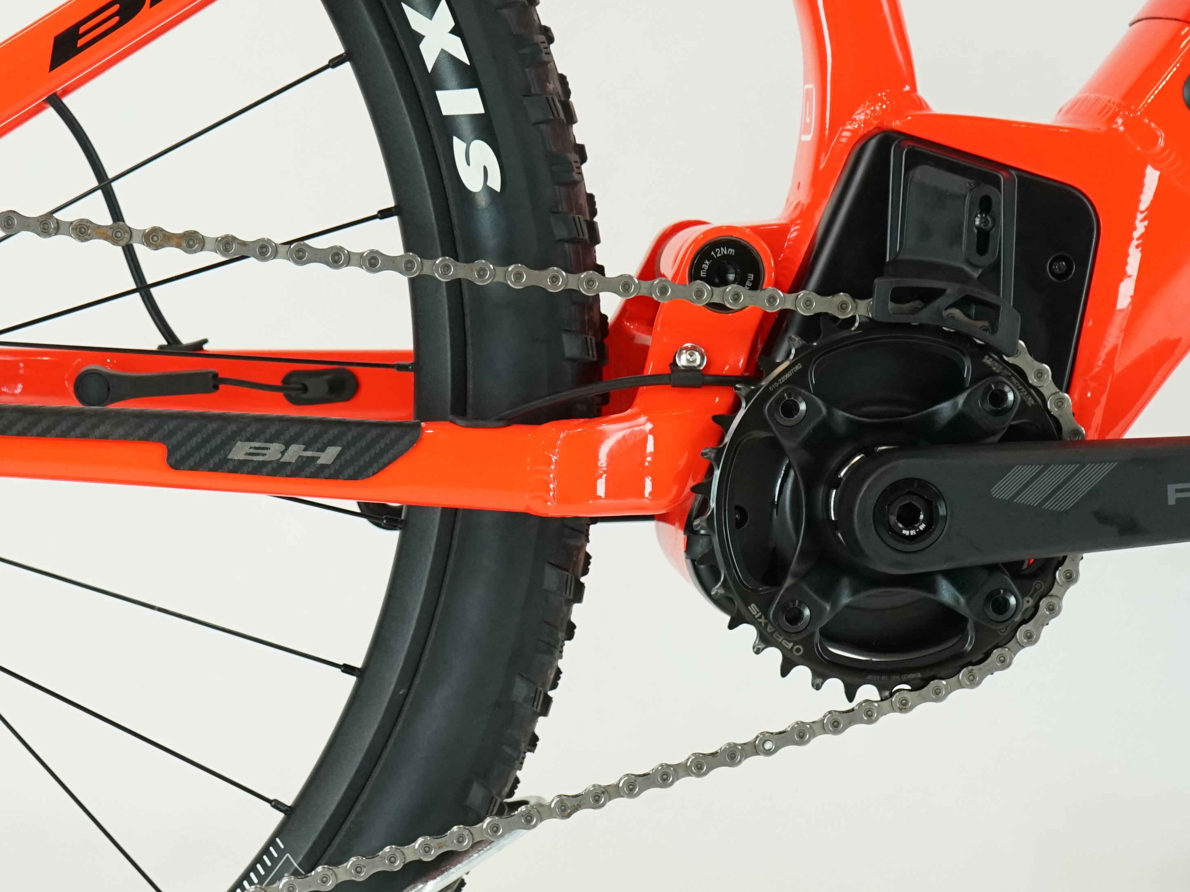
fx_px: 2647
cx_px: 323
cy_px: 516
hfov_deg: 25.1
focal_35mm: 77
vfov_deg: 19.1
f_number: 5.6
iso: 1600
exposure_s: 1/200
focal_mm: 39
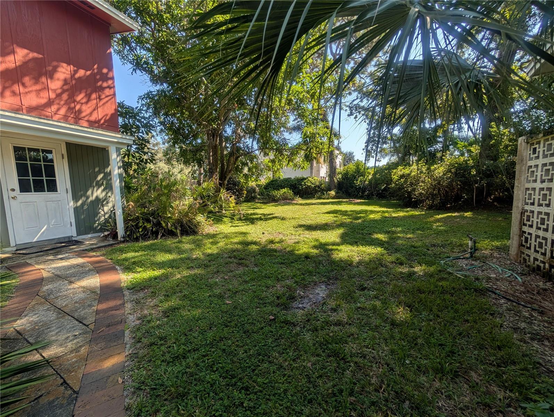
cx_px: 277
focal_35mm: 12
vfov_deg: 94.6
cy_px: 208
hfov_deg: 110.5
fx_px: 192
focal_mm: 2.02
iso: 51
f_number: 1.7
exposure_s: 1/1626
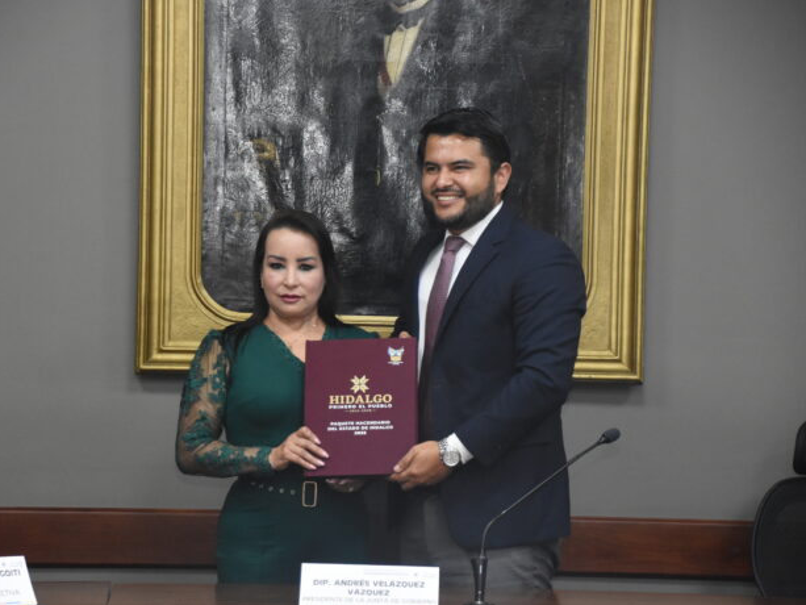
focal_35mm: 156
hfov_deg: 12.7
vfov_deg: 9.5
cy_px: 304
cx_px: 359
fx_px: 3622
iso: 3200
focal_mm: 95
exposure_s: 1/80
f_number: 5.3
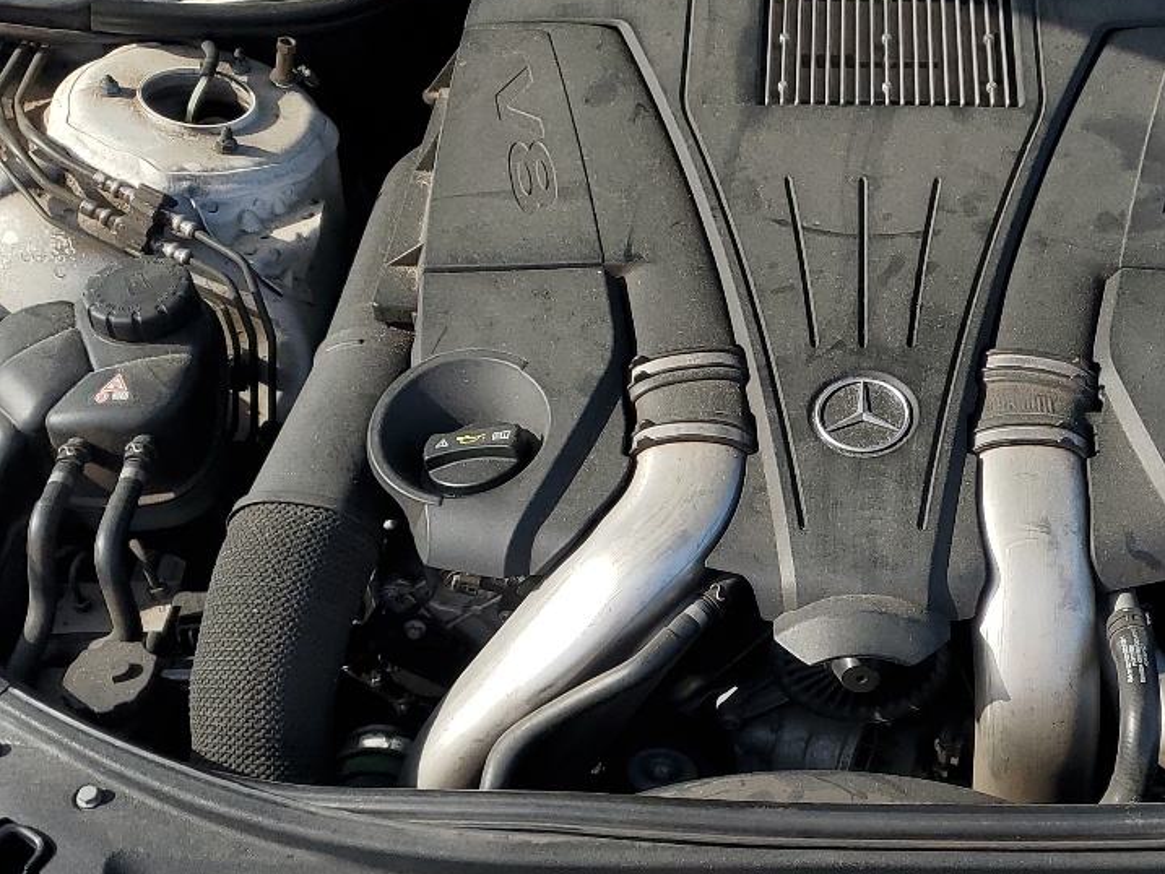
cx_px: 856
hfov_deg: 32.7
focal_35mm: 58
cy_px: 458
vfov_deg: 25.2
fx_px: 1952
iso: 50
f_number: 1.5
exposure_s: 1/2000
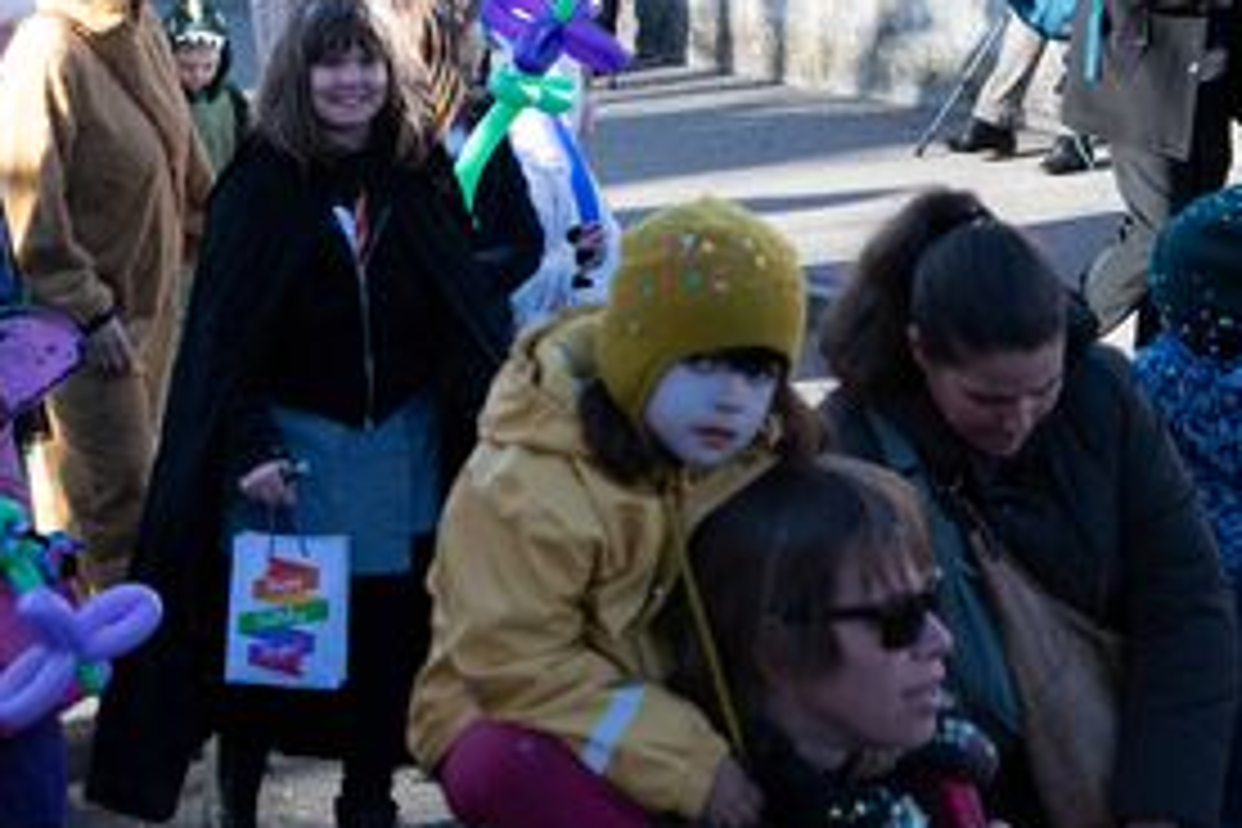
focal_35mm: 132
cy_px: 108
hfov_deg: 15.5
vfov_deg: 10.3
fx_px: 4553
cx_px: 418
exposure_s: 1/1000
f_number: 4.8
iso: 720
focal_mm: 45
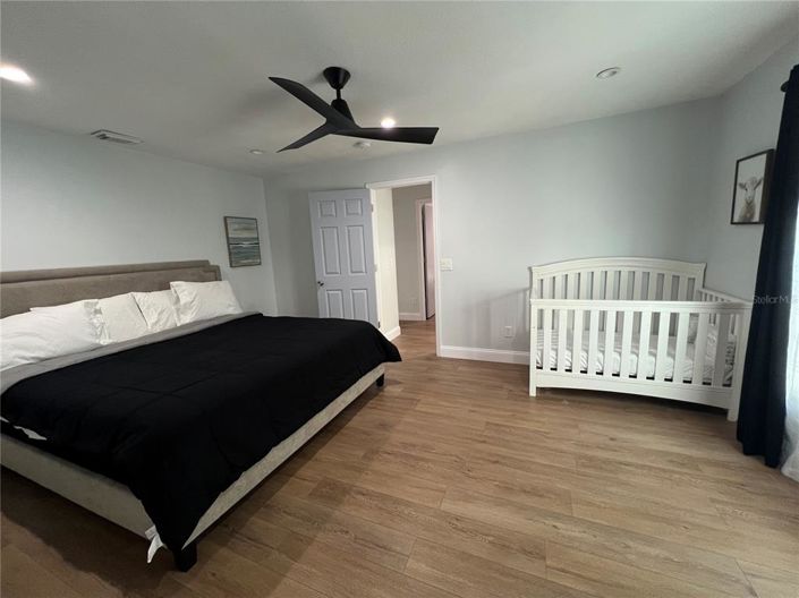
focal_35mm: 13
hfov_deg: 106.2
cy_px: 299
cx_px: 400
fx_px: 300
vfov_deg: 89.9
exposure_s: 1/60
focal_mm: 1.57
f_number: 1.8
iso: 200
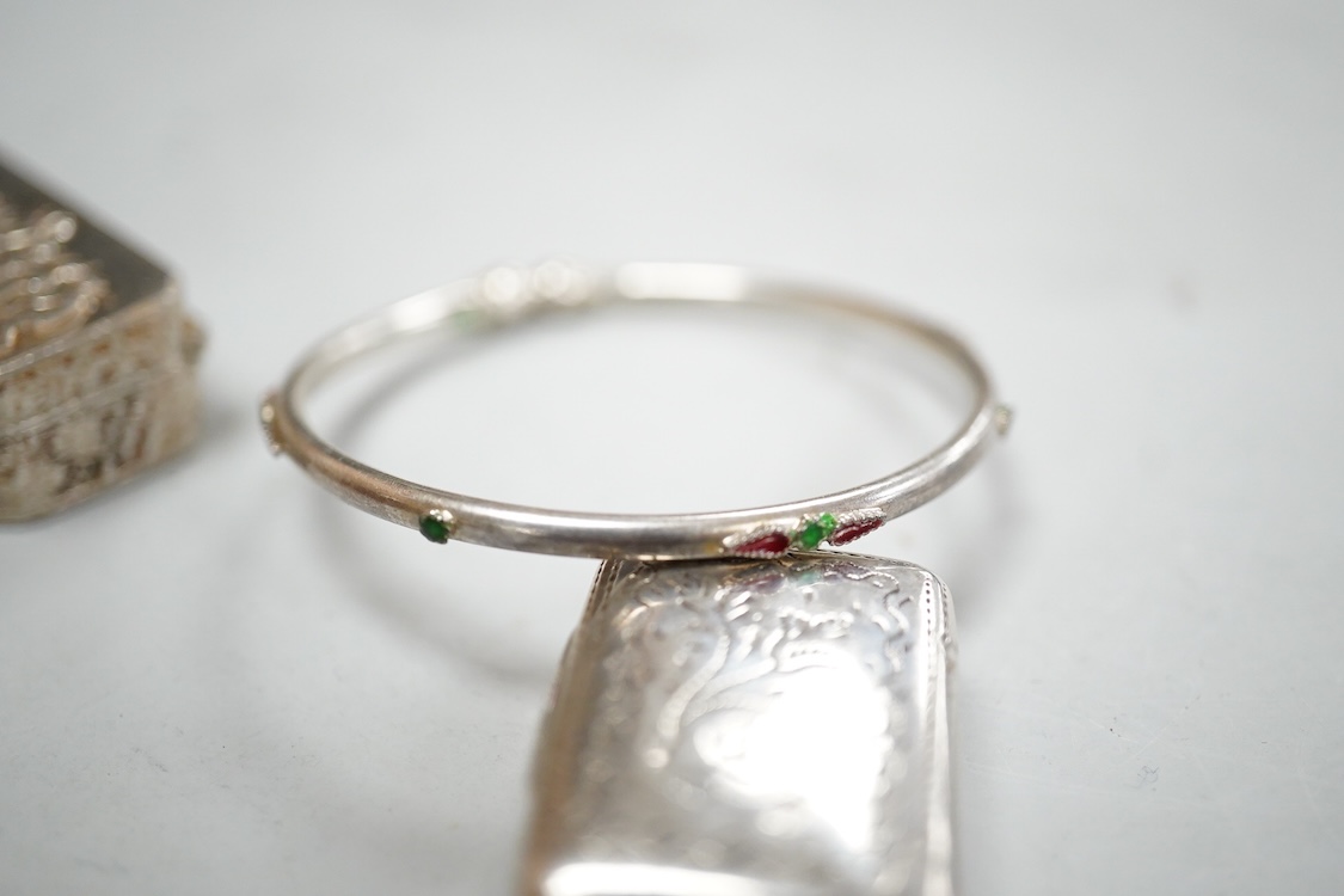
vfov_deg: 29.9
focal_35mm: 45
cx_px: 672
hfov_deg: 43.6
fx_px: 1680
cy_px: 448
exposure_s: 1/400
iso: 2500
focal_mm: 30
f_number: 4
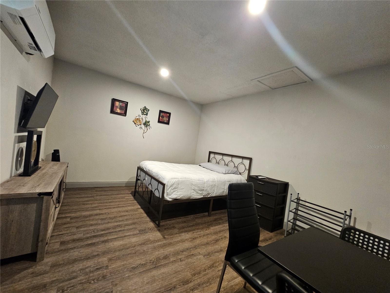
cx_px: 195
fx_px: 146
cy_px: 146
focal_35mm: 13
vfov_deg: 89.9
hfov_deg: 106.2
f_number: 2.2
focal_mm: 2.2
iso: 500
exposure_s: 1/30
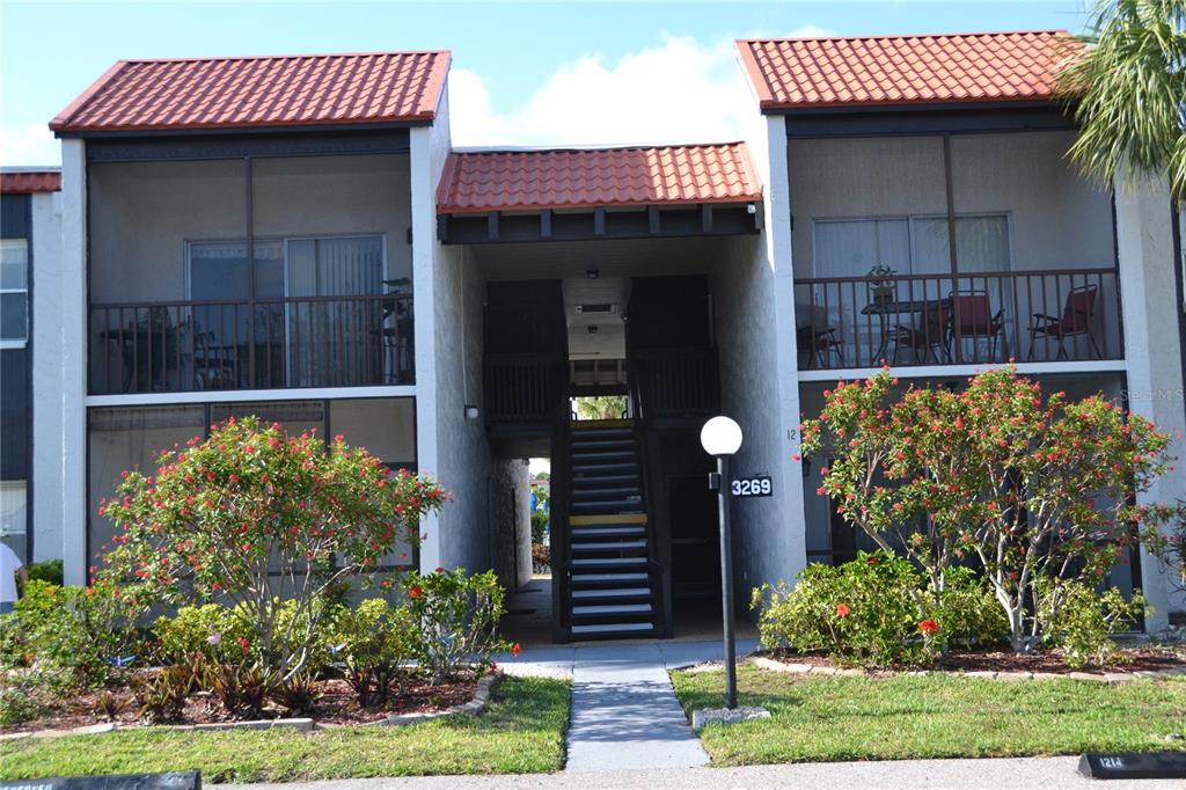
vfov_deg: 34.2
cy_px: 395
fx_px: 1284
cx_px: 593
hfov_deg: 49.6
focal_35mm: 39
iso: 800
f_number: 5.6
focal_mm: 26
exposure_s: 1/1600
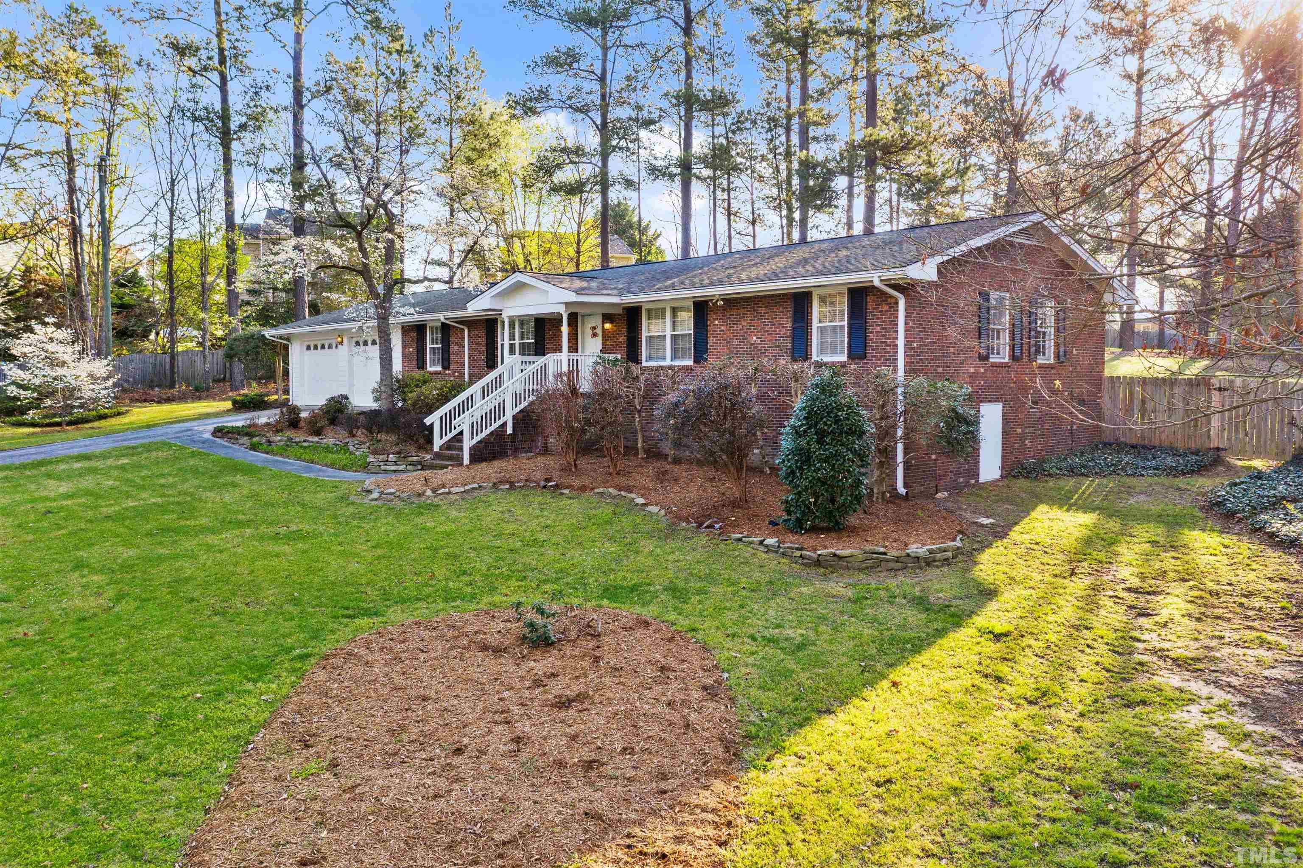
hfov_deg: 65.5
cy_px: 434
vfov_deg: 46.4
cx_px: 652
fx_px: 1013
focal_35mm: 28
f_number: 4.5
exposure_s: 1/200
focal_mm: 10.26
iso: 100
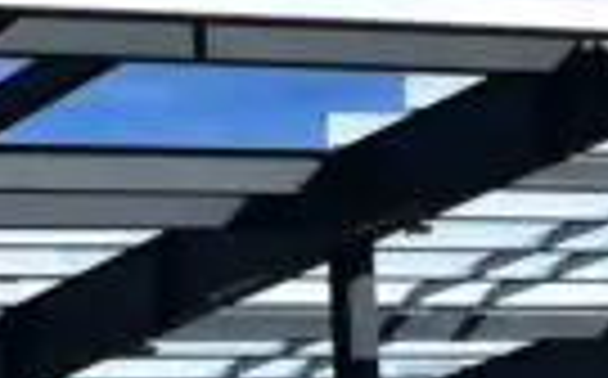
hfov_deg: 8.2
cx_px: 775
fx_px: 4169
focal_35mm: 252
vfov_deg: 5.0
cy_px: -716
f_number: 9
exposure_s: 1/640
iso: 100
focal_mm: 29
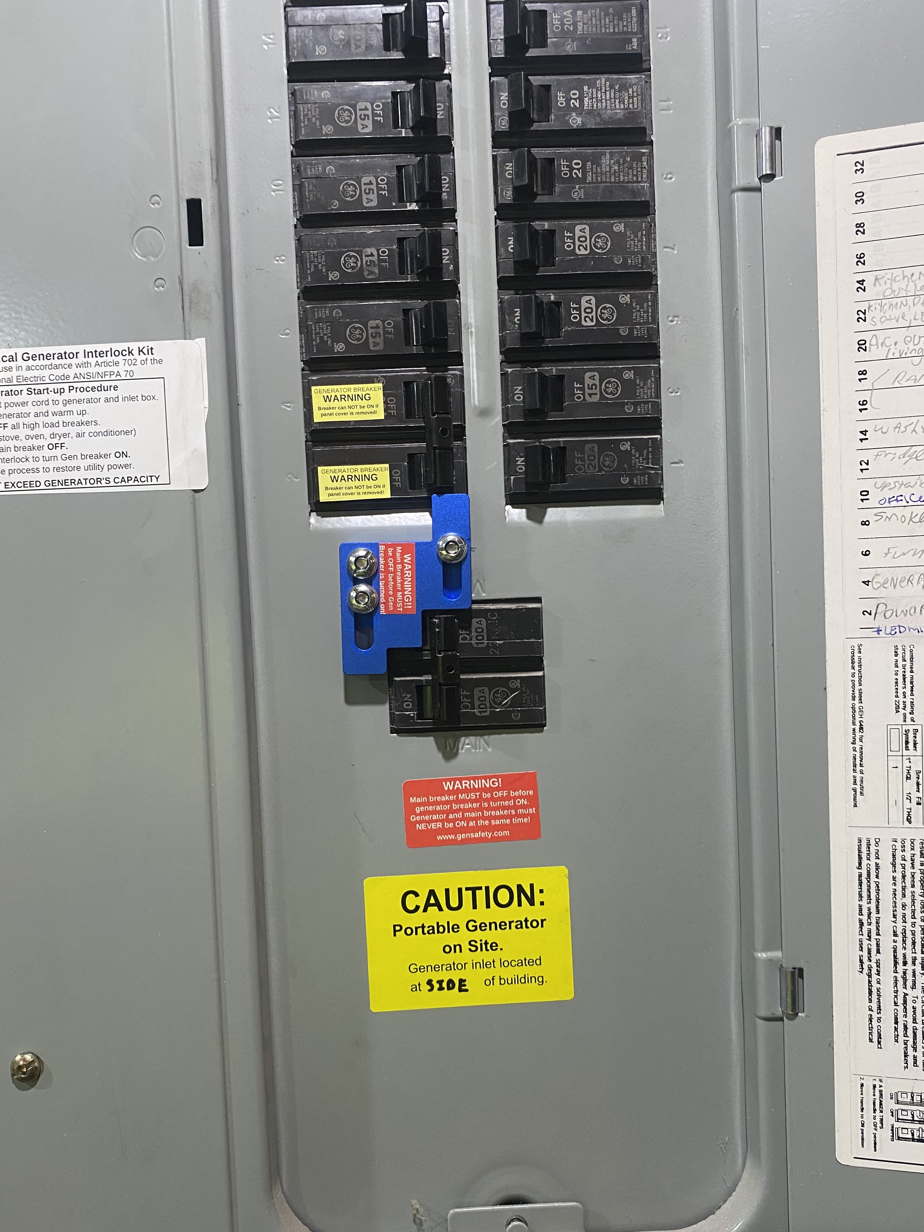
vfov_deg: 61.5
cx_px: 450
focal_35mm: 29
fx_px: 1032
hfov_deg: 48.2
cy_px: 681
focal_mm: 4.25
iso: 160
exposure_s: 1/41
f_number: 1.8
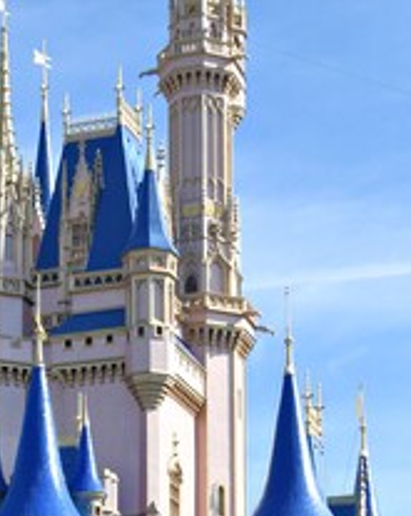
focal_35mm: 115
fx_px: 1752
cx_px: 62
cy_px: 715
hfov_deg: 13.3
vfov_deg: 15.7
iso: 100
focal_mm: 22
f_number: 8
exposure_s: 1/250
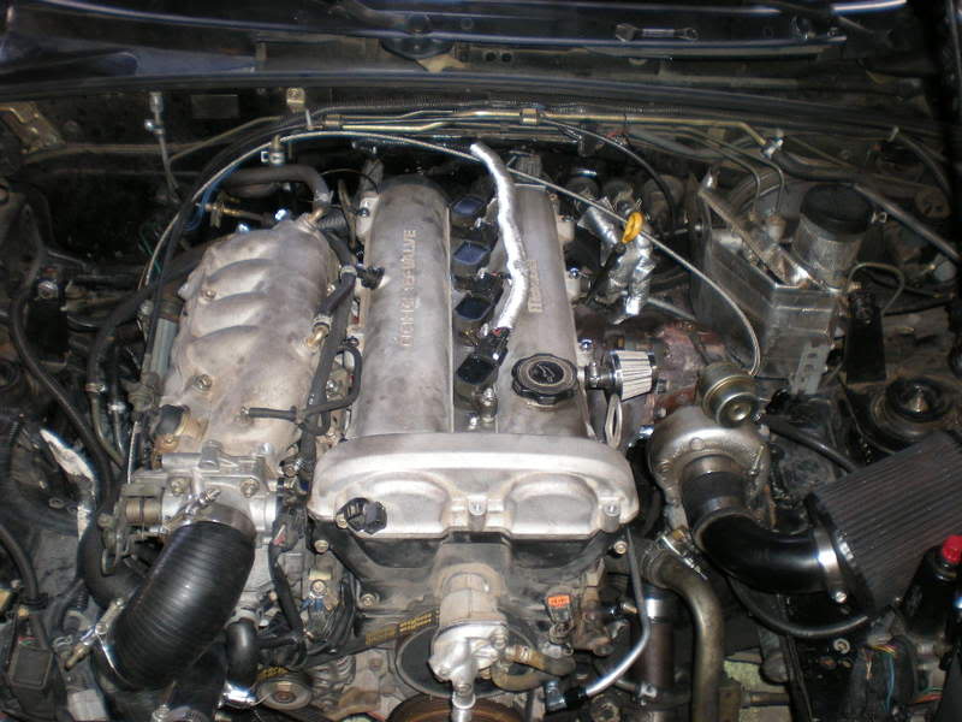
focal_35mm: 38
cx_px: 481
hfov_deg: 49.0
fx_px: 1056
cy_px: 361
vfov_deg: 37.7
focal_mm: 6.3
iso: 104
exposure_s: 1/60
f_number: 3.1
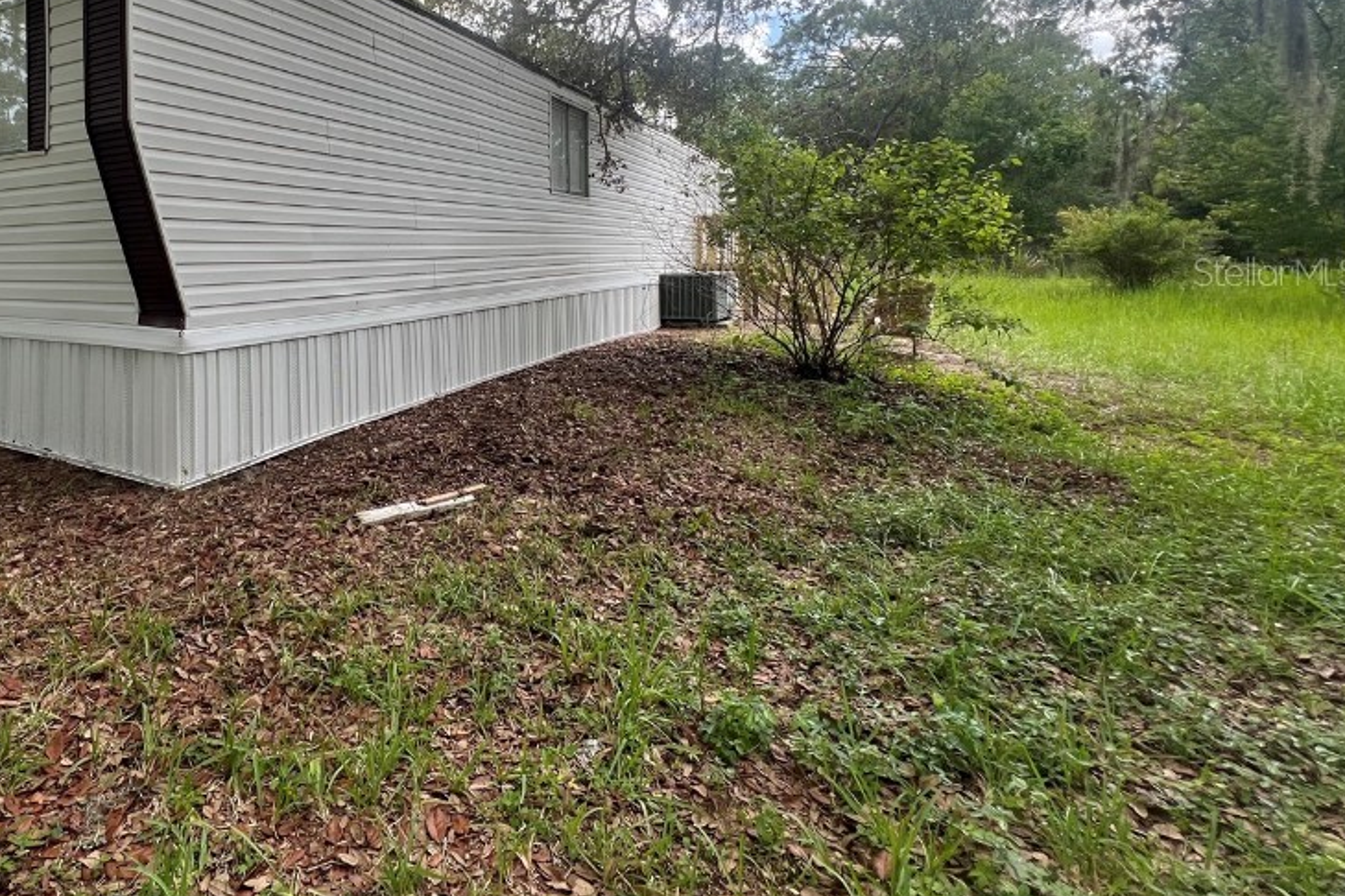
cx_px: 423
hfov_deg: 83.2
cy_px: 271
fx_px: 710
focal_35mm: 19
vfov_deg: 62.3
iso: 32
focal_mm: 1.57
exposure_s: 1/271
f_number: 1.8
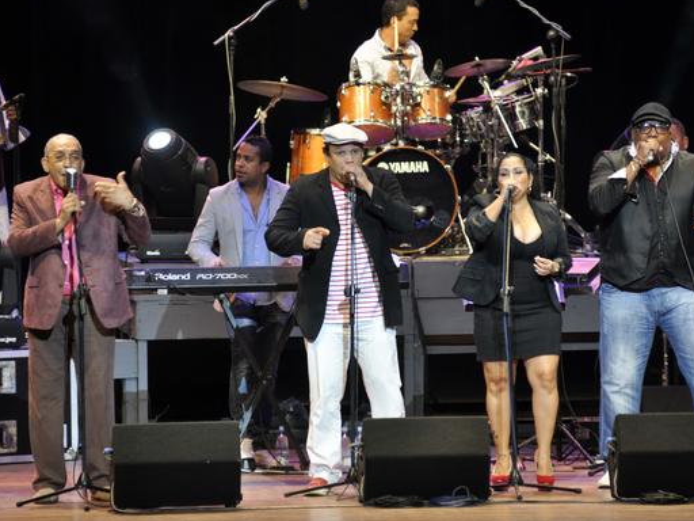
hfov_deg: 5.9
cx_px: 338
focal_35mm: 338
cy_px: 257
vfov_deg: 4.4
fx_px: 6776
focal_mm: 200
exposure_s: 1/90
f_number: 3.3
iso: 500
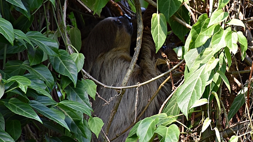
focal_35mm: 401
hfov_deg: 5.4
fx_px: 2690
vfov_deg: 3.0
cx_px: 221
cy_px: 39
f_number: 5.6
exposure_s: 1/320
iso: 400
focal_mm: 140
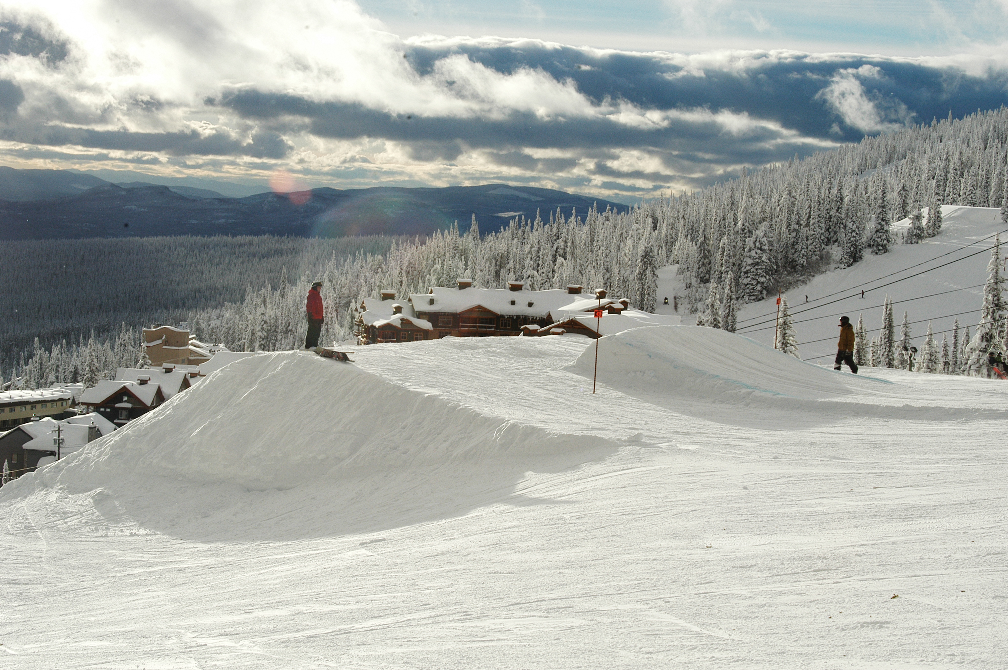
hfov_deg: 26.0
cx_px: 504
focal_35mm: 78
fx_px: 2182
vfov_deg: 17.5
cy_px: 335
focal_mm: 52
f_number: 14
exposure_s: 1/500
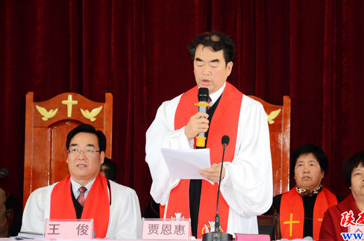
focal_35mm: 194
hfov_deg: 10.6
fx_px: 1953
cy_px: 106
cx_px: 219
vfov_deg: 7.1
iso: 2000
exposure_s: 1/60
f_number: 6.3
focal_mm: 105
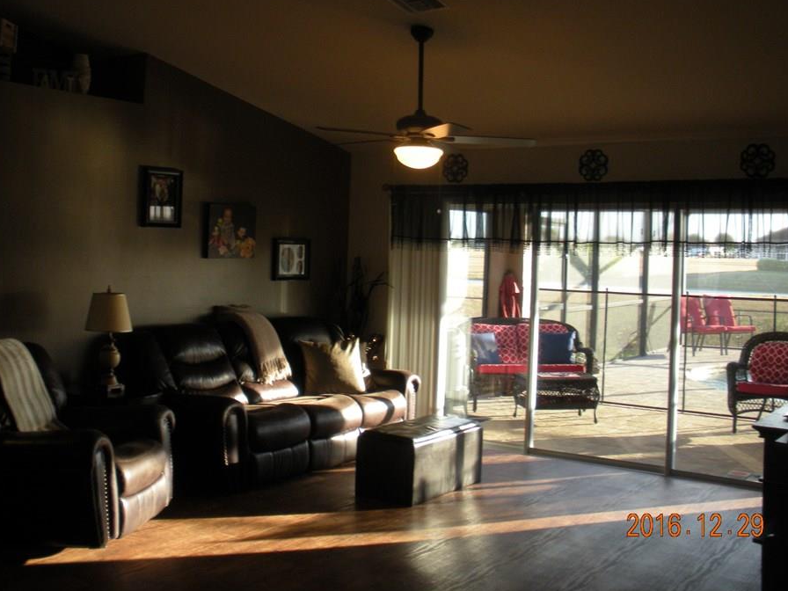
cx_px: 368
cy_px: 258
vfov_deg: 35.9
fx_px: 911
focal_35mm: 40
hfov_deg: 46.8
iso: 193
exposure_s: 1/56.7
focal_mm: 6.3
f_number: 3.5
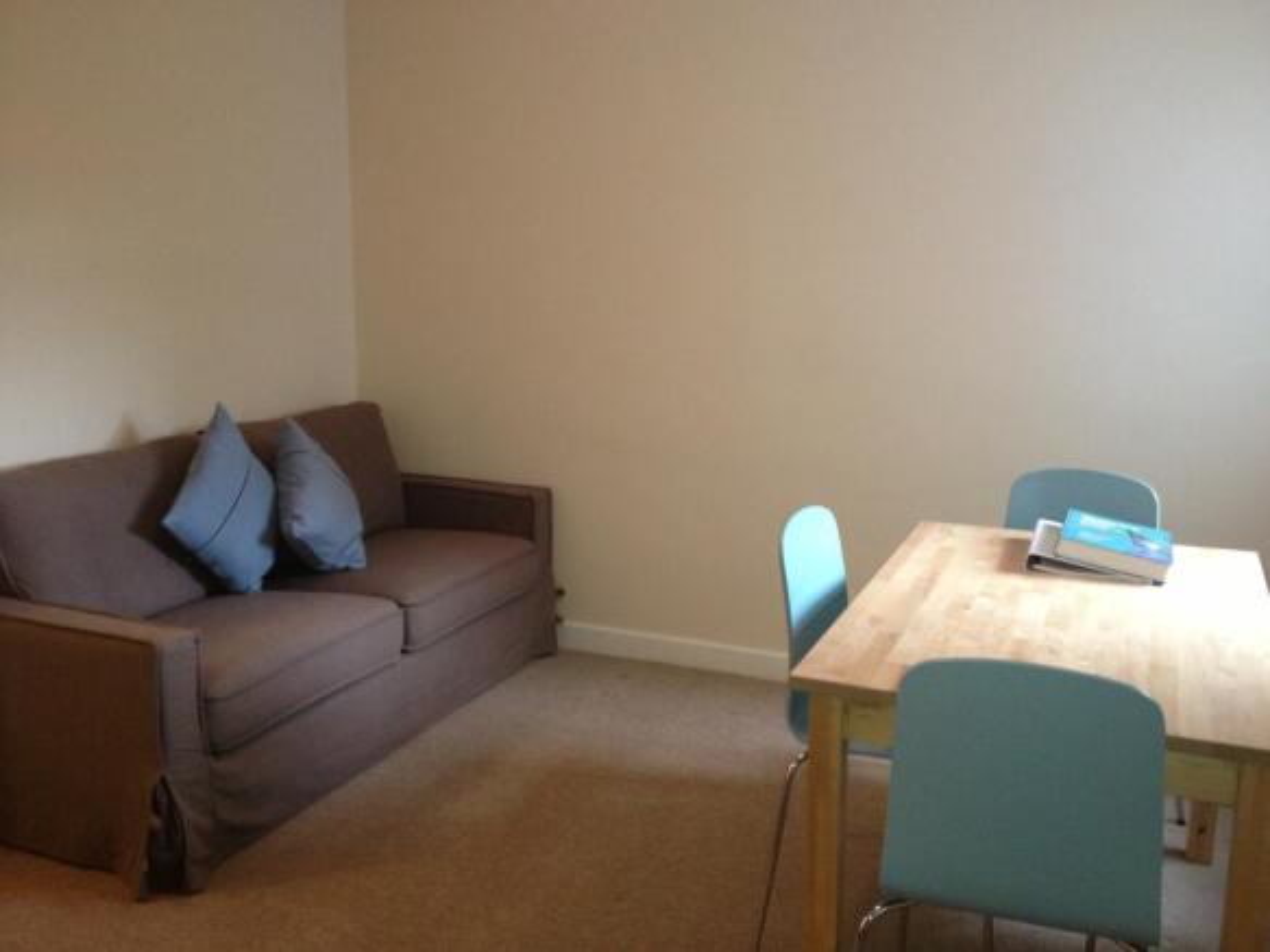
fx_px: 1284
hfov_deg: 52.6
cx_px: 635
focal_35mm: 35
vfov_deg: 40.7
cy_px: 476
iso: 160
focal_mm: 4.28
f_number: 2.4
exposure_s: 1/20
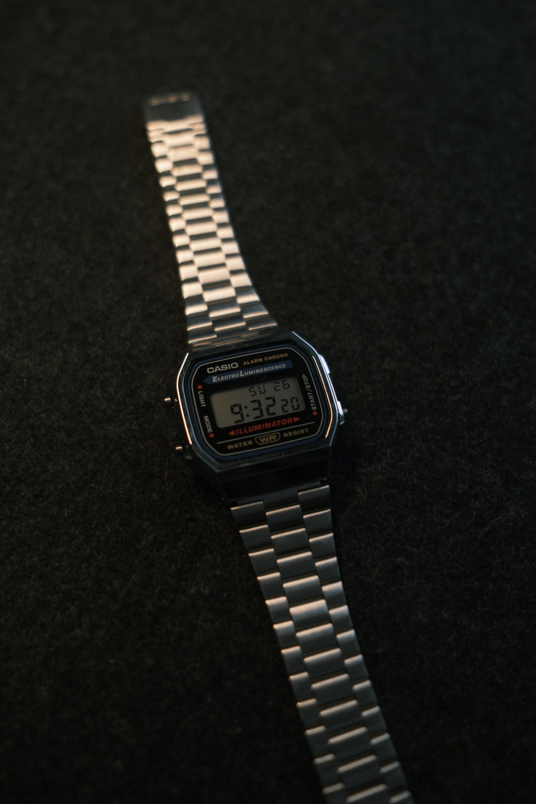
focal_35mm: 35
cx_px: 268
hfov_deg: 37.9
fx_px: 782
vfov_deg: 54.4
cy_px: 402
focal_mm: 23
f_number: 2.8
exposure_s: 1/100
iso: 1000
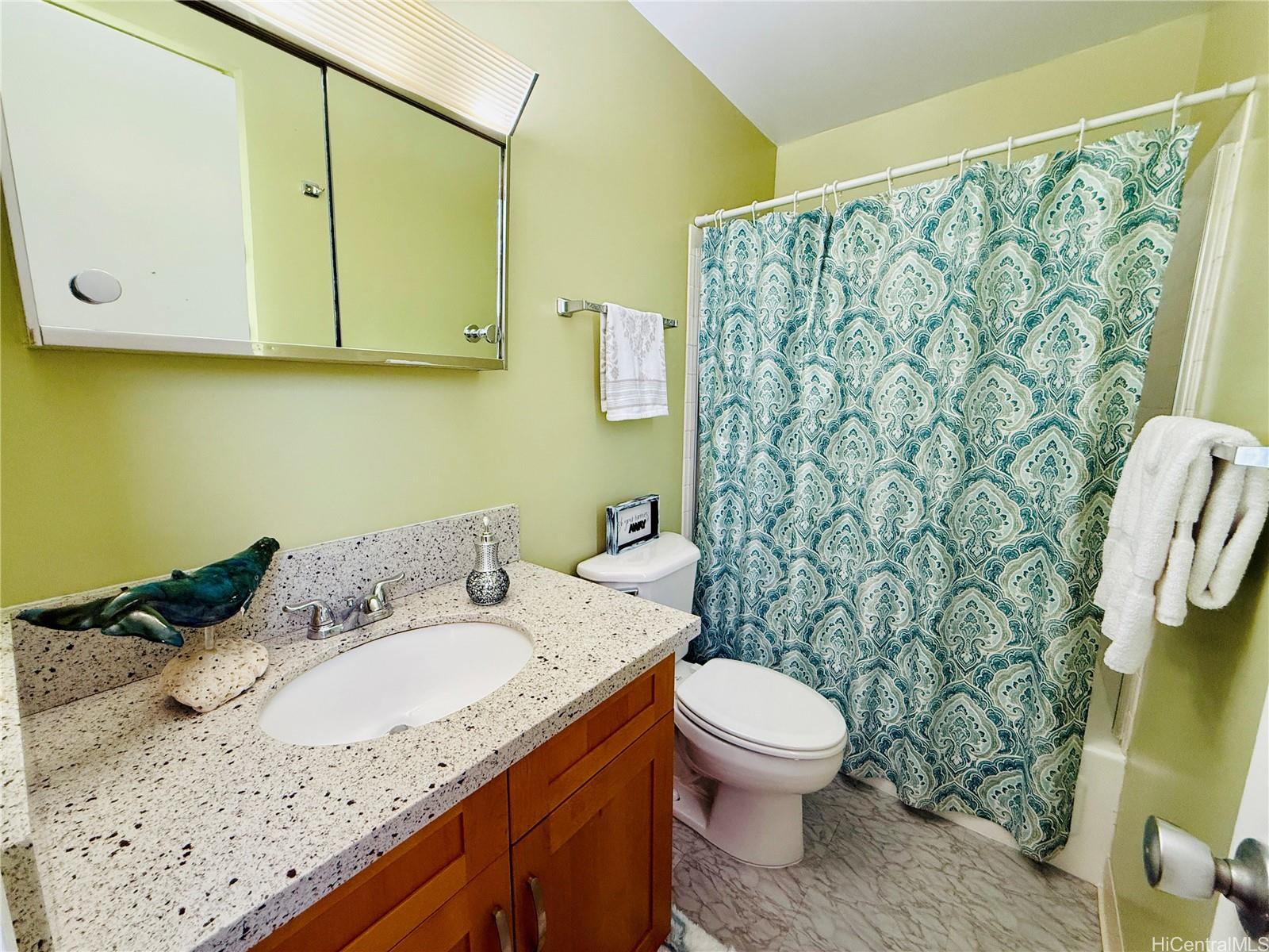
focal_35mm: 14
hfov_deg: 102.1
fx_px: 513
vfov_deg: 85.7
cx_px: 634
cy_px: 476
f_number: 2.2
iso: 250
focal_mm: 2.22
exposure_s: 1/120
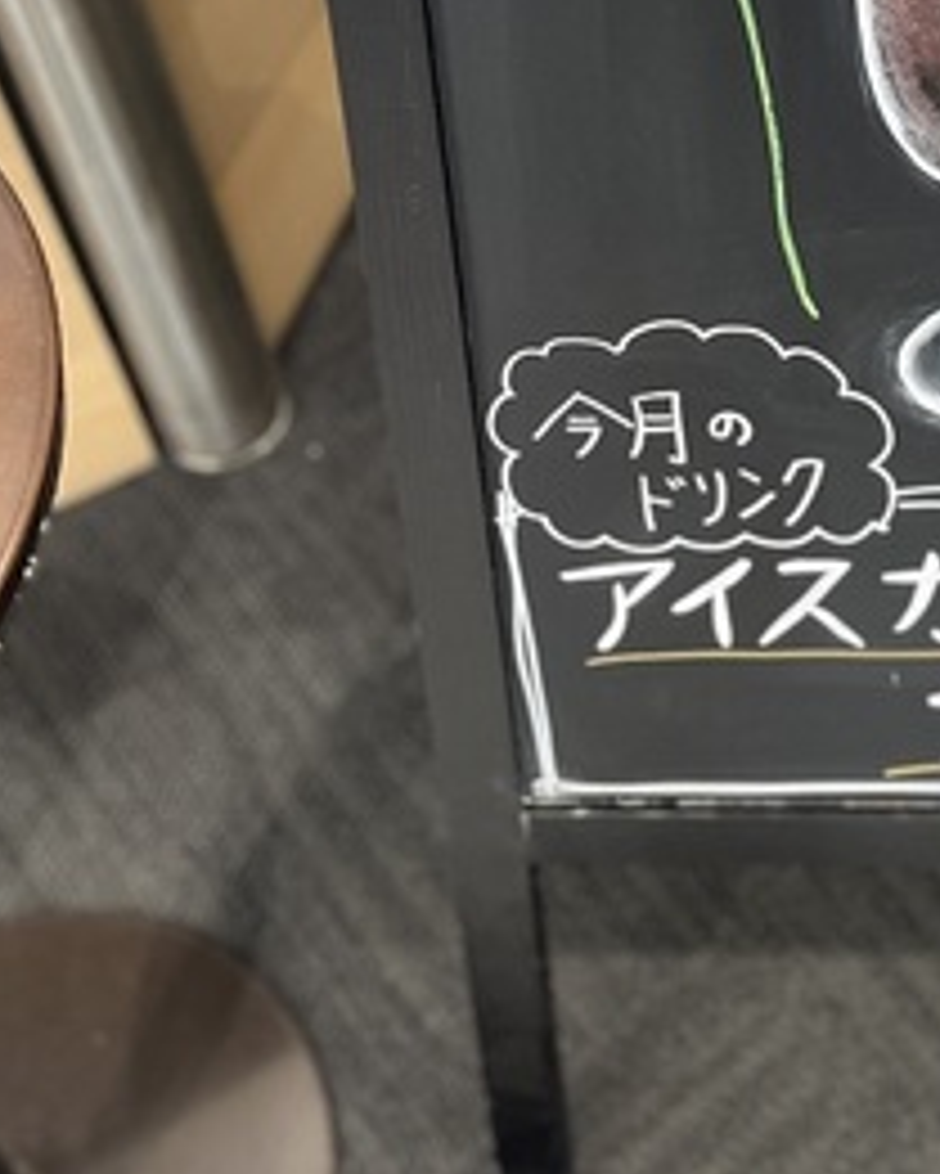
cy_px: -49
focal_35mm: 70
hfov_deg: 20.5
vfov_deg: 25.5
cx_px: 1115
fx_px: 2433
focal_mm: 5.1
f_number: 1.6
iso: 125
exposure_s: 1/121
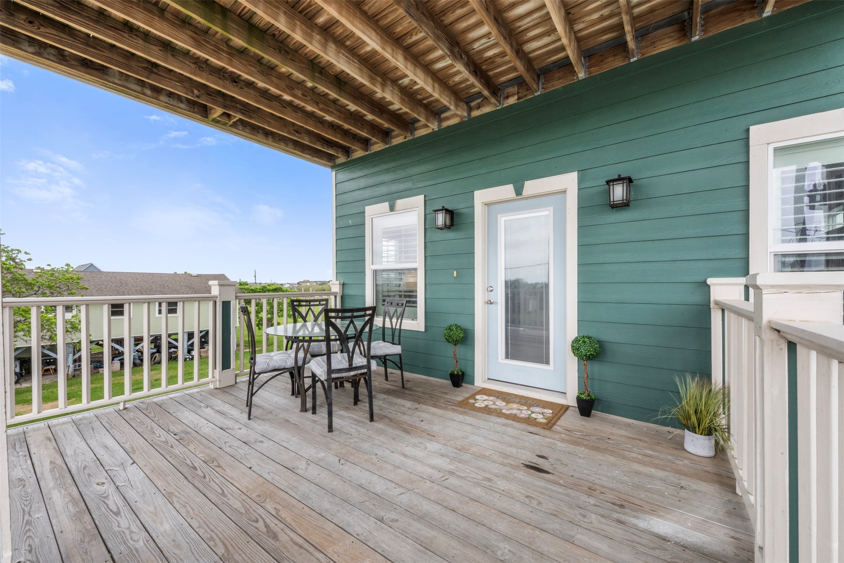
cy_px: 282
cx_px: 422
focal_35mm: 14
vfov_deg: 81.2
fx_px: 328
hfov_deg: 104.3
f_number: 9
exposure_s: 1/8
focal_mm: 14
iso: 800
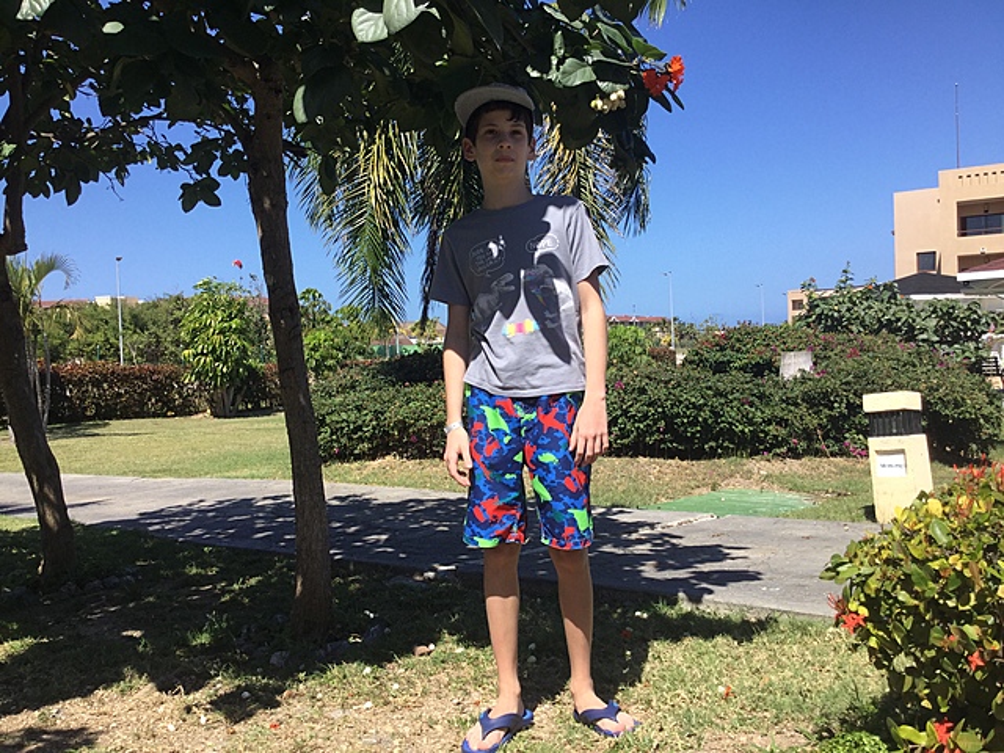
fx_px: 899
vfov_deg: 45.4
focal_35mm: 31
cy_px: 376
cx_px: 502
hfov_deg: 58.4
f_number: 2.4
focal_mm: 3.3
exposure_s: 1/916
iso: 25
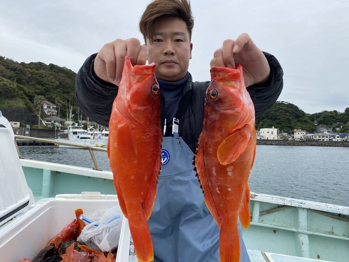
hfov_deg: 67.3
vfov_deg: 53.1
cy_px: 131
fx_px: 262
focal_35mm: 26
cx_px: 174
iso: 32
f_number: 1.8
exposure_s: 1/1287
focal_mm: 4.25
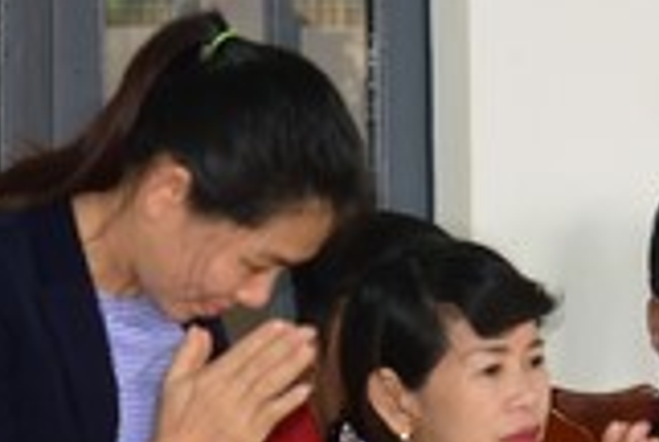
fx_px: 8858
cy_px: 209
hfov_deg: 4.3
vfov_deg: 2.9
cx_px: 520
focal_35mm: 483
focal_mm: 120
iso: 500
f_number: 4
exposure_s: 1/160
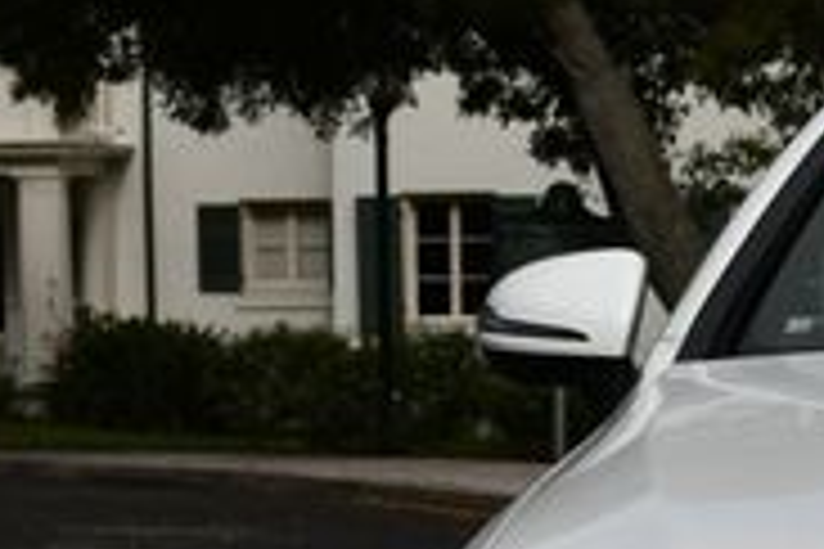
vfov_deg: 6.1
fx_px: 5127
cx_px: 1391
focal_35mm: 224
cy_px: 648
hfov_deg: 8.9
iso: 100
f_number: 10
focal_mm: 32
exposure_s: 1/400
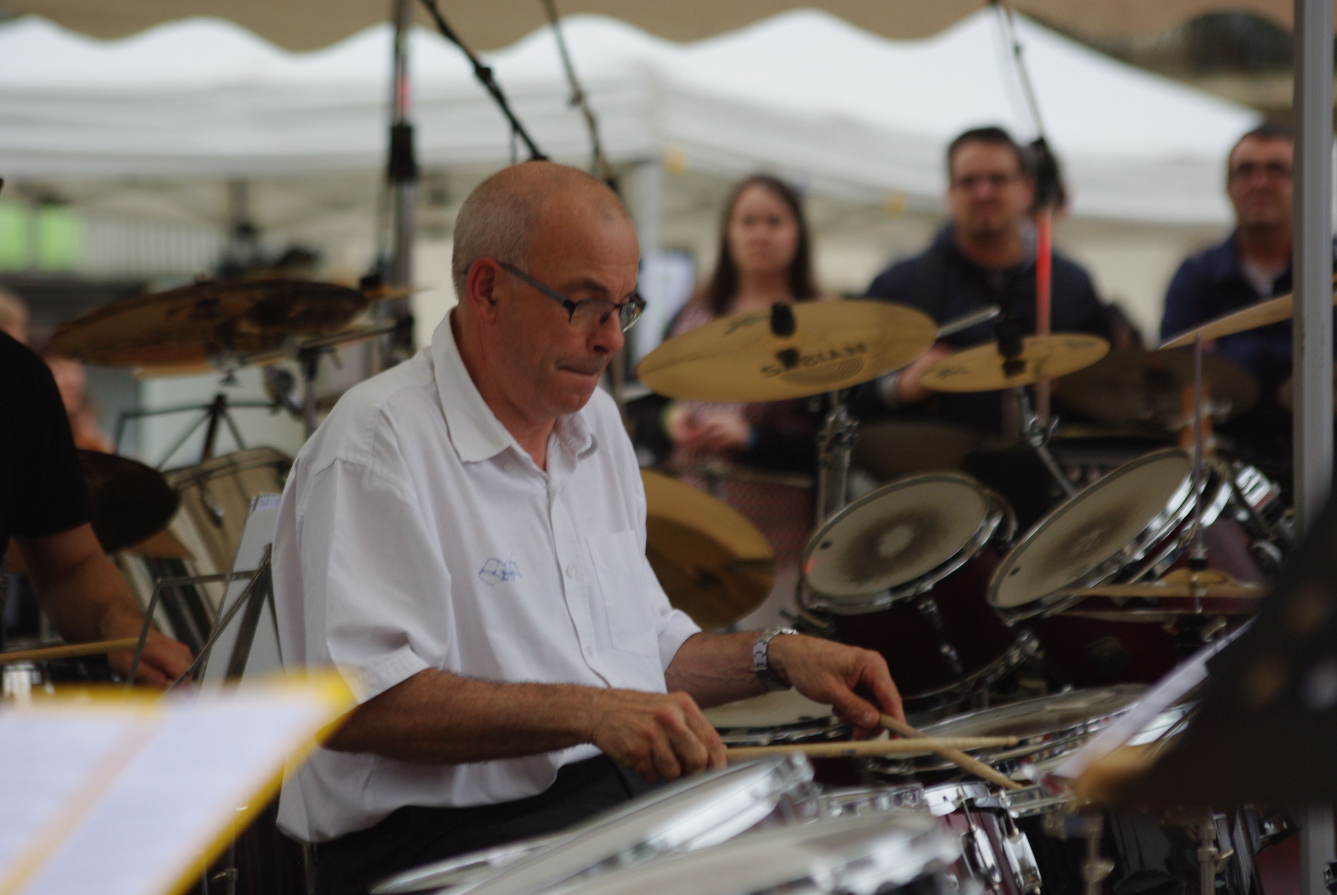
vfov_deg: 6.1
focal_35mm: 225
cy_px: 448
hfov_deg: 9.1
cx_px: 668
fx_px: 8366
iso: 200
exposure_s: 1/180
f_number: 4.5
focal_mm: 150
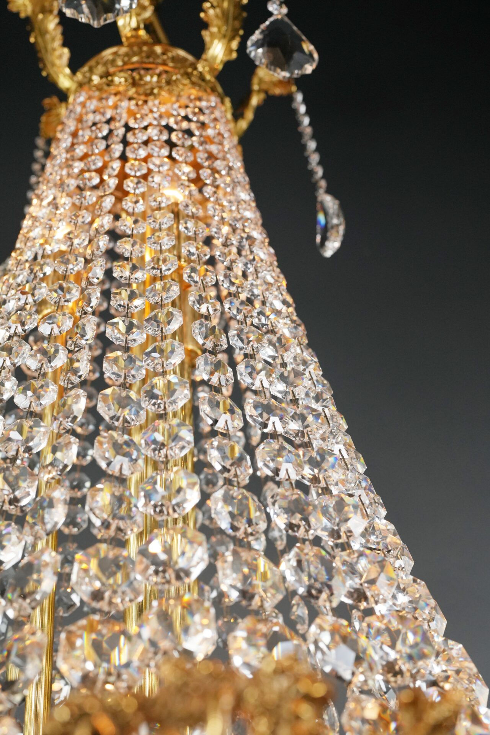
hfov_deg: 37.9
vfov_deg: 54.4
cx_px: 245
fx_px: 715
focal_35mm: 35
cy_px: 368
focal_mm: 35
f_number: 6.3
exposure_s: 1/500
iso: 1600
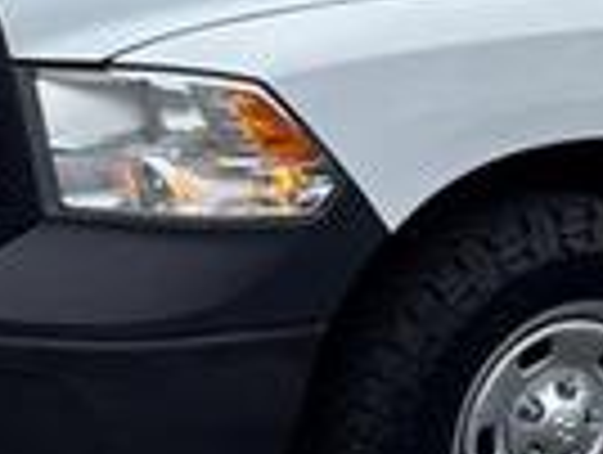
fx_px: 1571
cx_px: 760
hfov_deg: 20.1
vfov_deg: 16.2
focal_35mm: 90
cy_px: 40
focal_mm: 6.76
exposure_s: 1/3145
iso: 80
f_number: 1.78
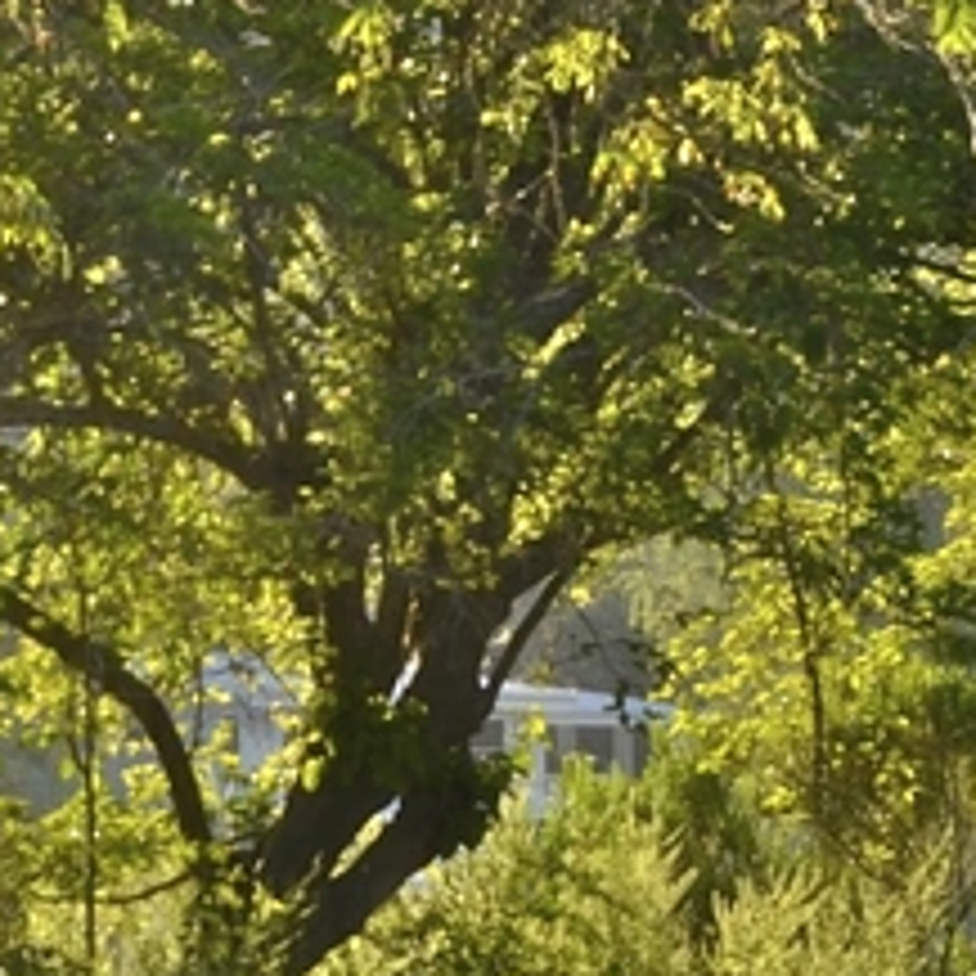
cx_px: 1579
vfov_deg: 2.7
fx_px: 20607
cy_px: 582
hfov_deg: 2.7
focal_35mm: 646
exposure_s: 1/15
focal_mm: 92
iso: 100
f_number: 22
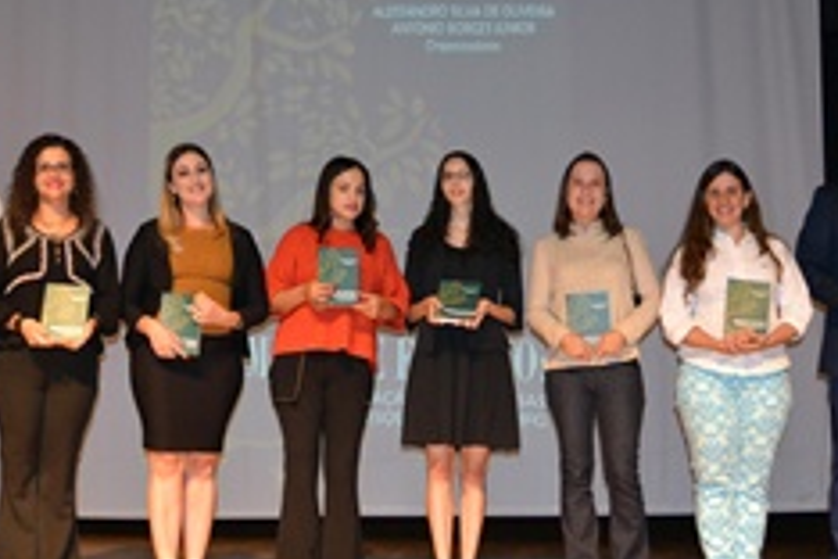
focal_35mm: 60
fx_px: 1397
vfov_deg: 22.6
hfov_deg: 33.4
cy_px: 283
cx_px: 365
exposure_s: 1/60
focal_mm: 24
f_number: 4
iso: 2000
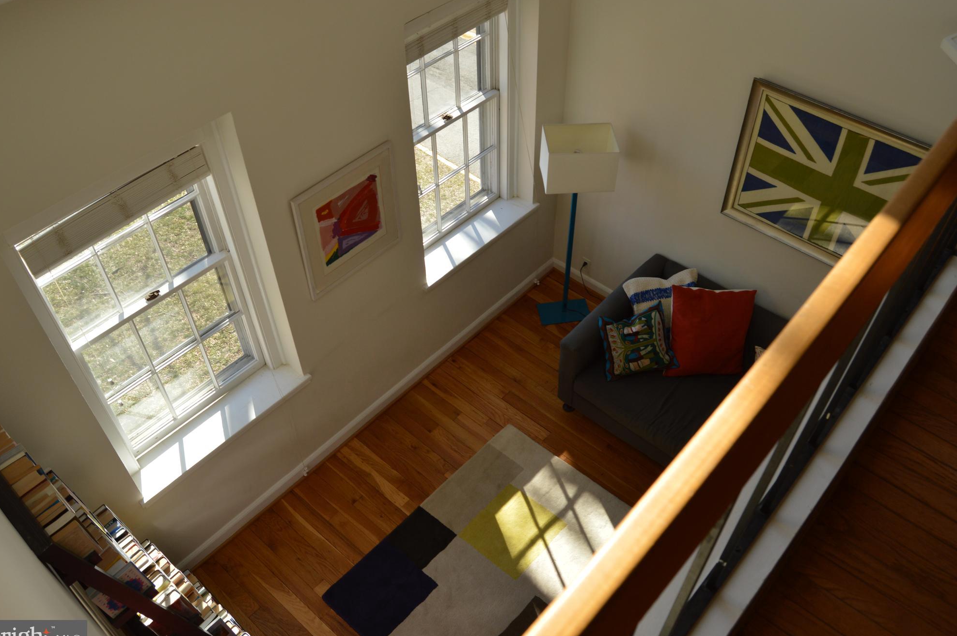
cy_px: 325
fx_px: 743
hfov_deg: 65.5
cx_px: 476
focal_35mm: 28
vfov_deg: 46.3
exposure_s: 1/200
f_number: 7.1
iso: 200
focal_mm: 18
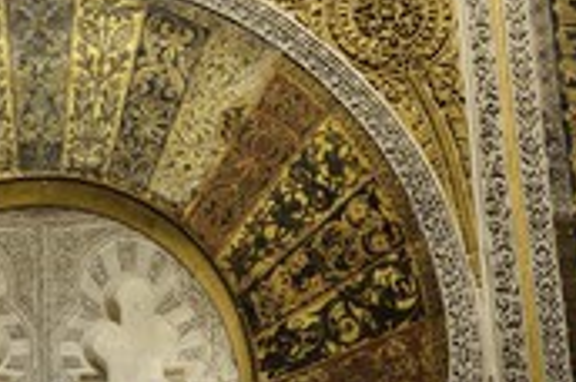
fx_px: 1485
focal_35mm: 93
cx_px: 39
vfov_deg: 14.6
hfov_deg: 21.4
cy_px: 147
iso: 800
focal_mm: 38
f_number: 5.6
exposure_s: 1/5
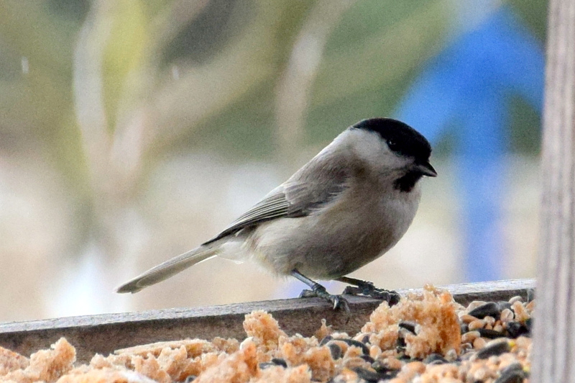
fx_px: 2513
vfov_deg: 8.7
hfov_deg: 13.1
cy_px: 192
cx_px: 288
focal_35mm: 158
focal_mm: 105
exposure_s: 1/500
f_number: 5.6
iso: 1100
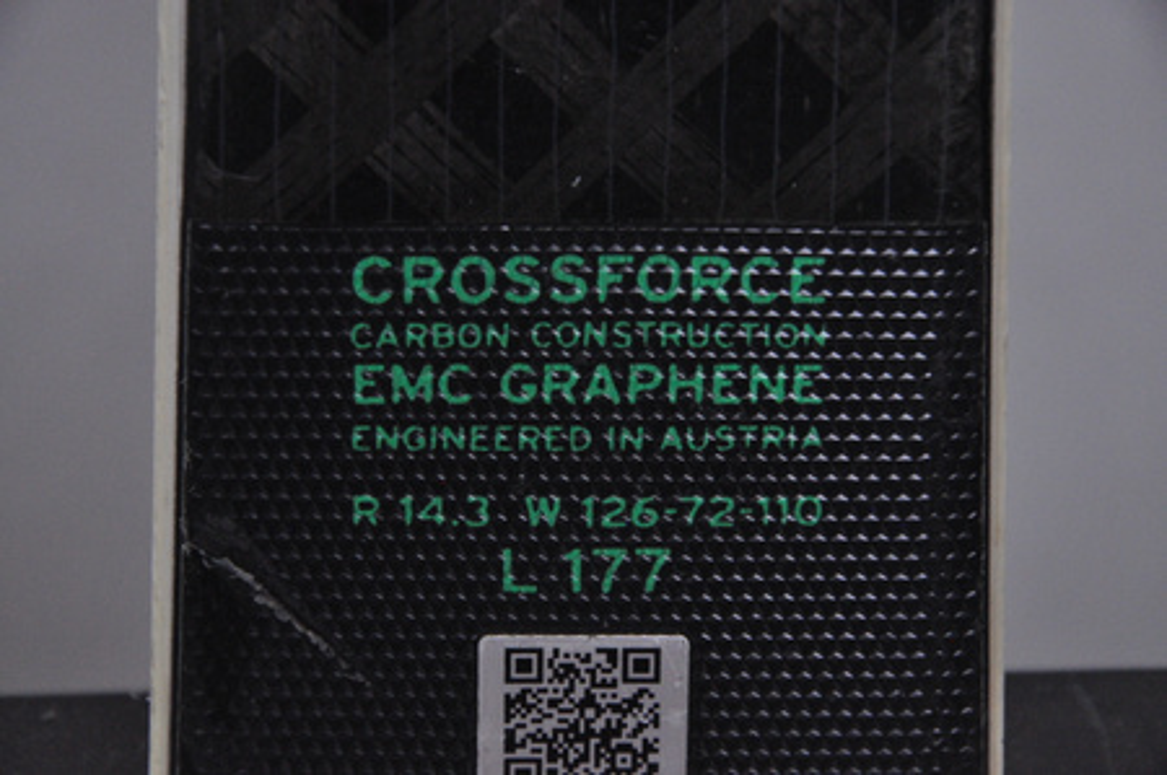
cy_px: 388
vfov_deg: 8.7
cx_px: 584
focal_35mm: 158
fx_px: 5100
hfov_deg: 13.1
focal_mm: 105
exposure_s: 1/125
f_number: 8
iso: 3200
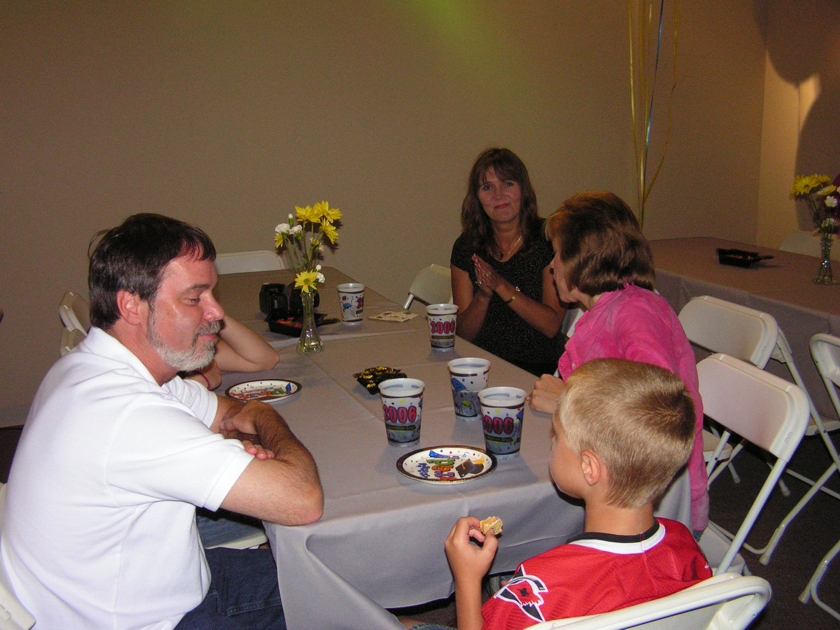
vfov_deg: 37.7
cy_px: 315
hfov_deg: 49.0
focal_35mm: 38
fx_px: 922
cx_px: 420
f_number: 2.8
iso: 200
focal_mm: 6.3
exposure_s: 1/40
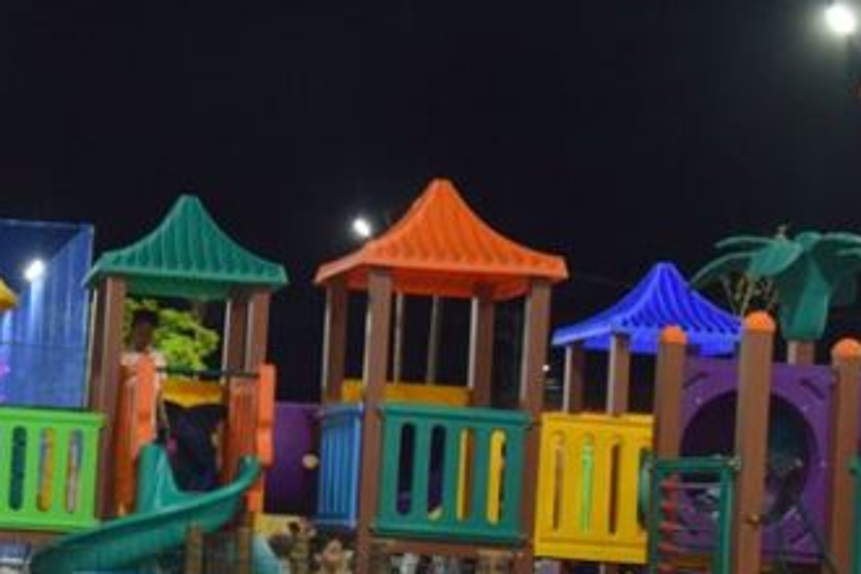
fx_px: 1937
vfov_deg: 16.7
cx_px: -3
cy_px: 446
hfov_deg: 24.0
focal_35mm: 81
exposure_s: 1/60
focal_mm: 24
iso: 1400
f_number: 3.8
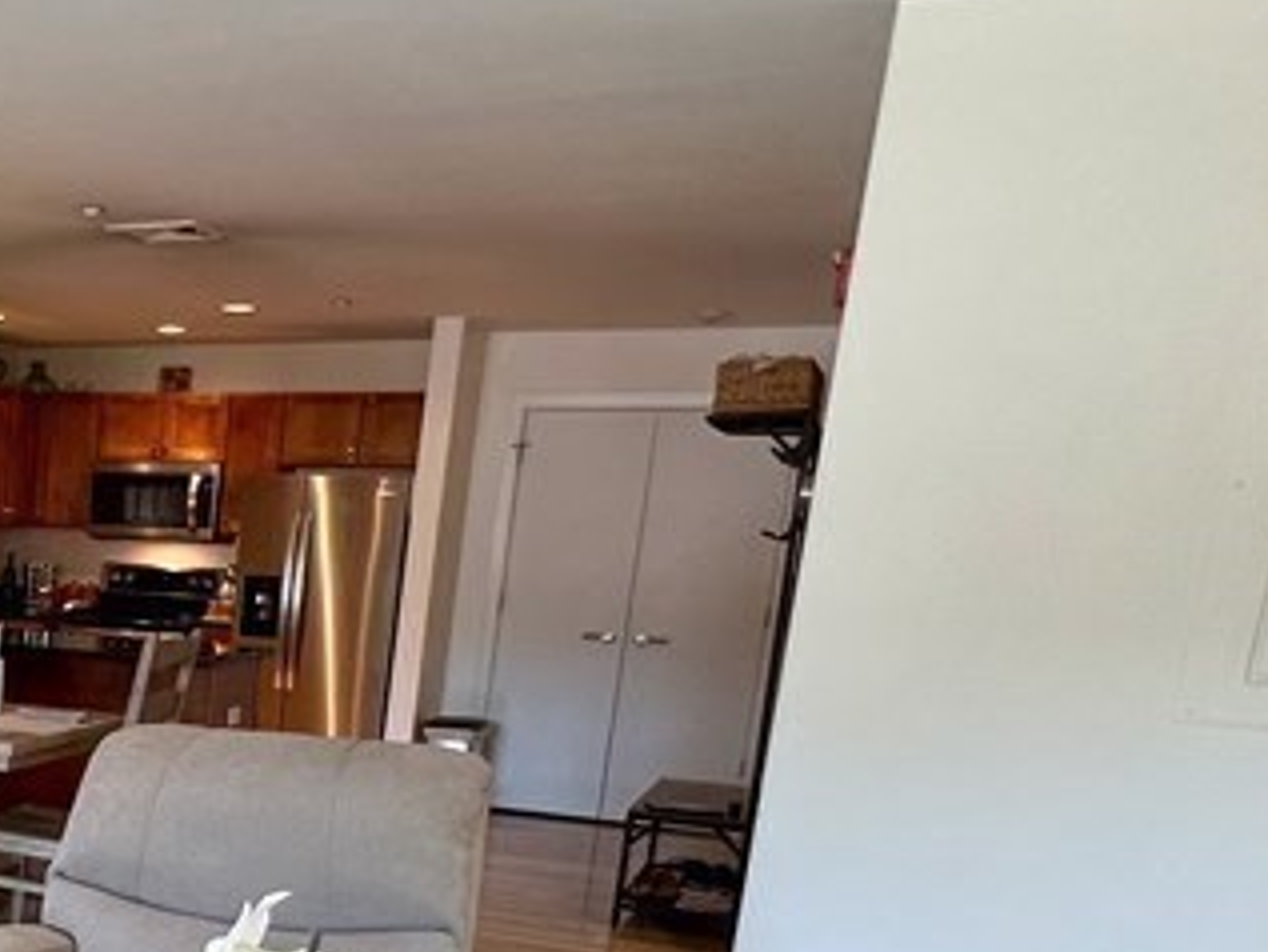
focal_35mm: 42
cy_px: 916
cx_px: -156
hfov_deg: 37.0
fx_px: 1539
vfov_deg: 32.1
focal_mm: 1.57
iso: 160
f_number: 1.8
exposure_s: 1/60
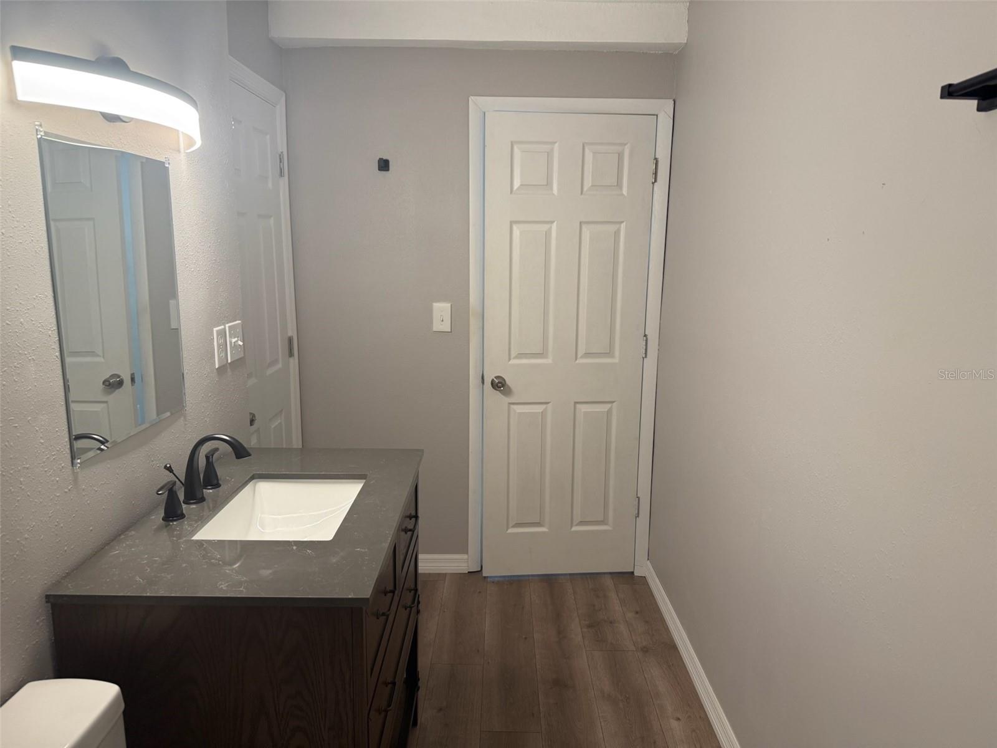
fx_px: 691
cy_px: 374
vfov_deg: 56.8
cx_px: 498
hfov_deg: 71.6
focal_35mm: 24
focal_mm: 6.76
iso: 125
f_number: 1.78
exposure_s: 1/60
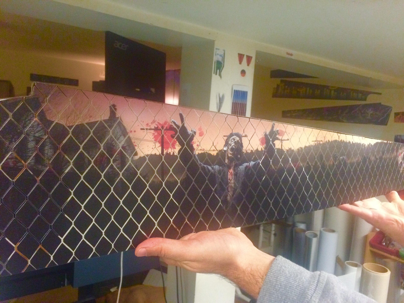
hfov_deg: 61.7
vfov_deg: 48.2
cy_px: 152
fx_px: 338
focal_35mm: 29
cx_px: 202
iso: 250
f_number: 2.2
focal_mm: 4.15
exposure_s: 1/30
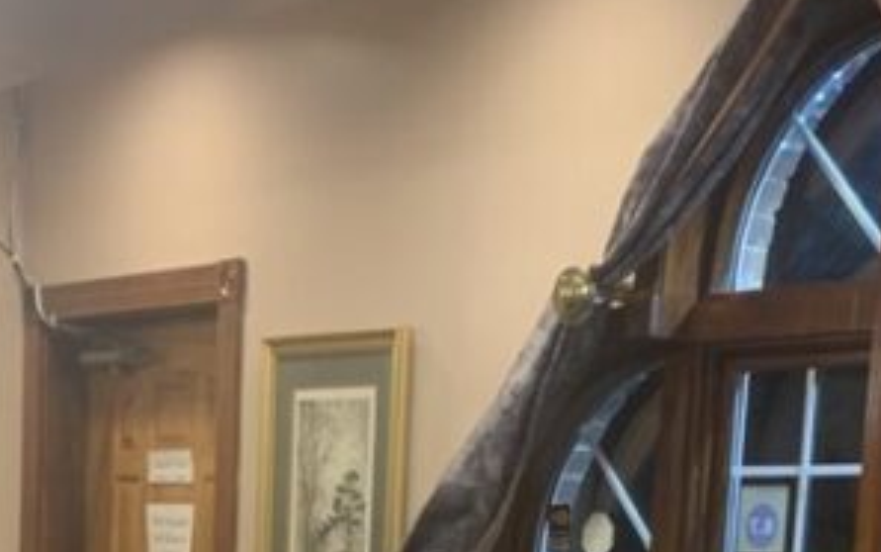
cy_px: 917
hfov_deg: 21.8
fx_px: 2282
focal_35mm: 95
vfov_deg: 12.8
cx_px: 380
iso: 200
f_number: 1.8
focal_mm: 4.25
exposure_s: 1/60
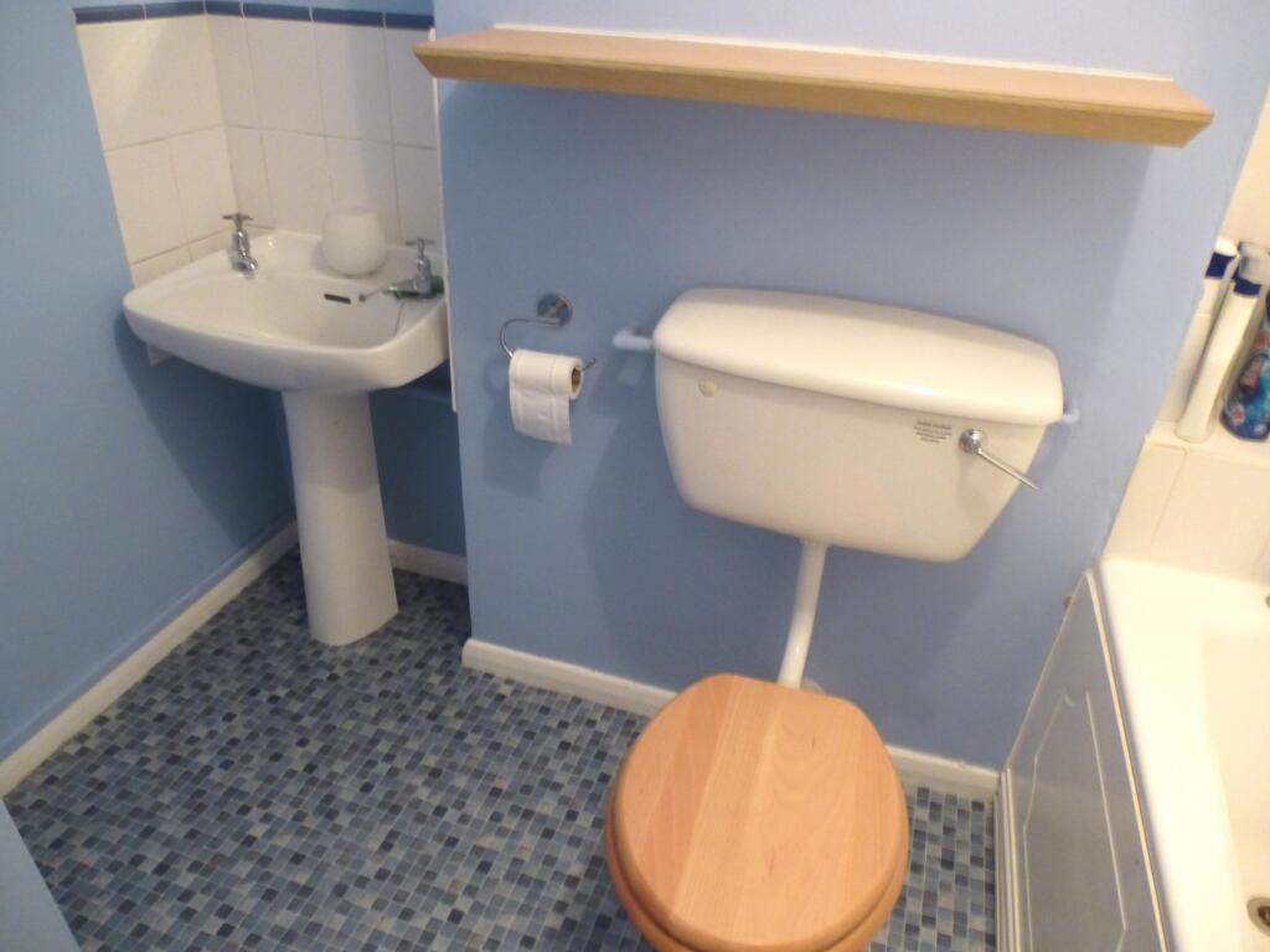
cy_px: 476
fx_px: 881
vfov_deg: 56.8
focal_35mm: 24
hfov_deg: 71.6
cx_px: 635
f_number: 3.3
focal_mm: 4.3
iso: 400
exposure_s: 1/6
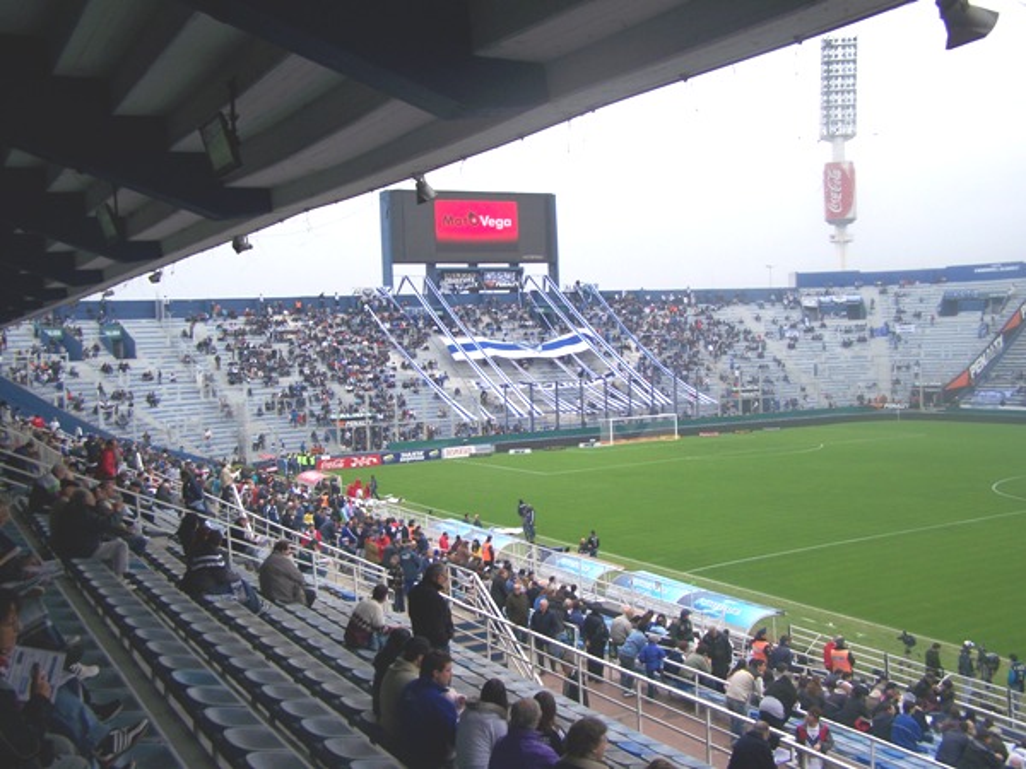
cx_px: 513
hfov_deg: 49.0
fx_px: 1126
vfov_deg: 37.7
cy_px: 384
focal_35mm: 38
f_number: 2.8
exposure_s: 1/200
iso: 64
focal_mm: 6.3
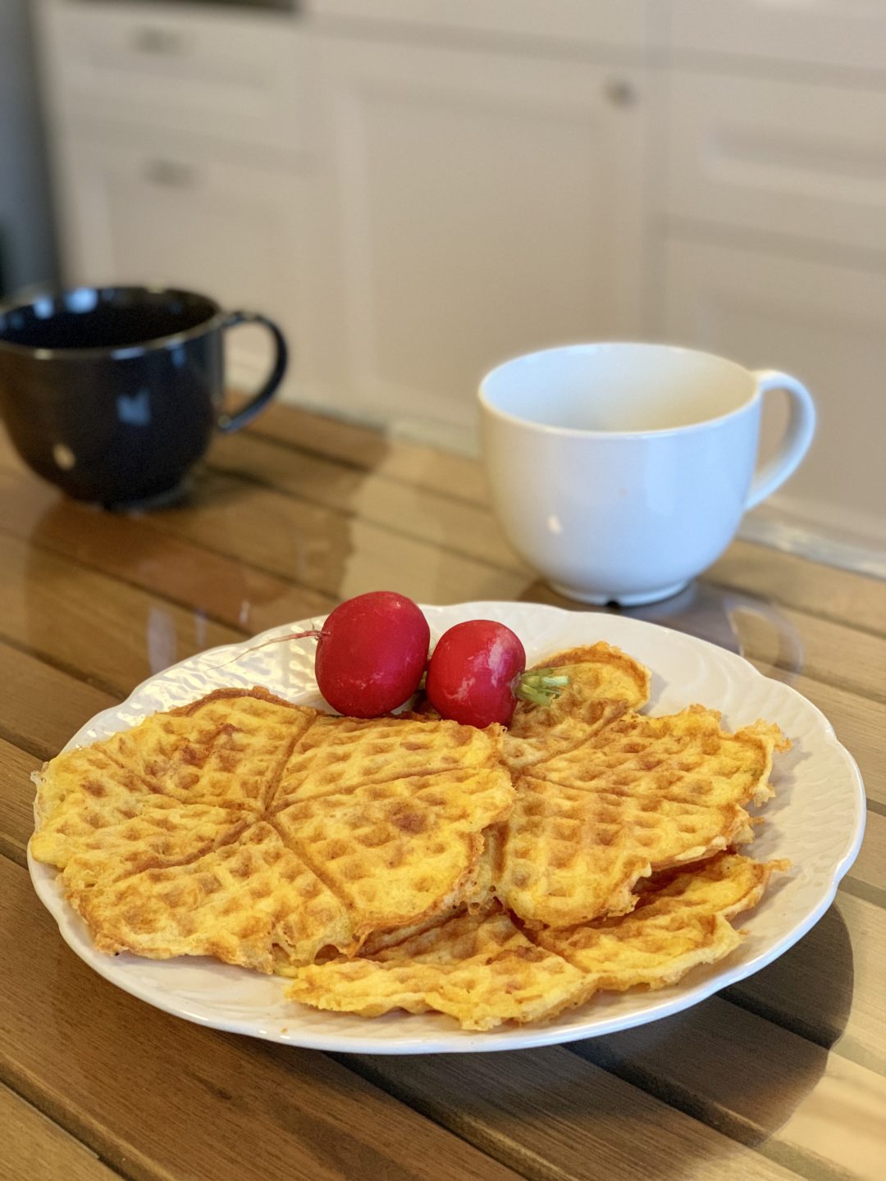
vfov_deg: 36.8
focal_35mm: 52
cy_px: 590
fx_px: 1775
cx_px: 443
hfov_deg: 28.0
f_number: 2.4
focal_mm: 6
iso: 250
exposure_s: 1/50
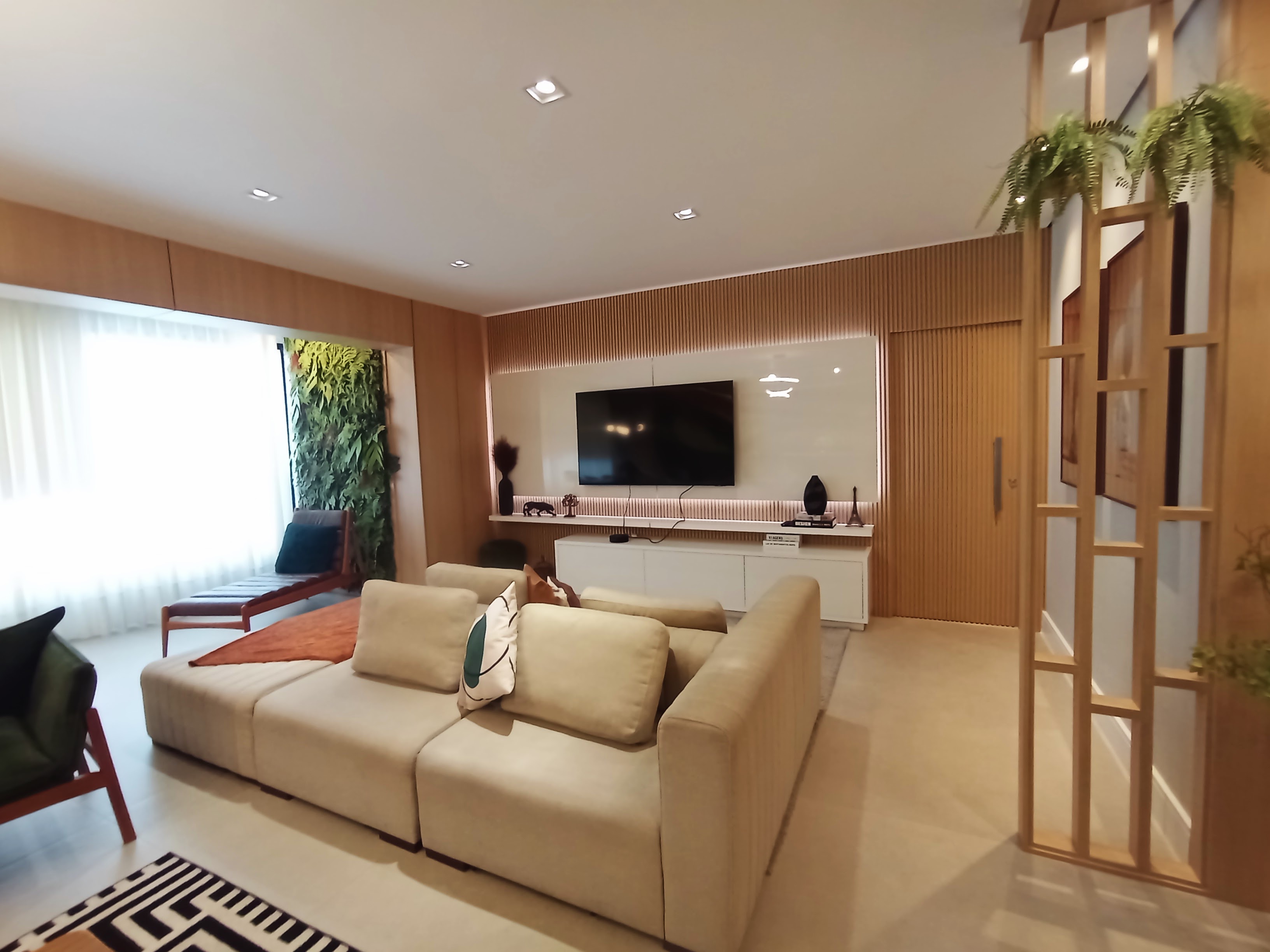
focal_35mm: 16
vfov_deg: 78.1
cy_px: 476
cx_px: 635
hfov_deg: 94.5
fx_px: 587
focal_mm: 1.65
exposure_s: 1/30
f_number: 2.2
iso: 204
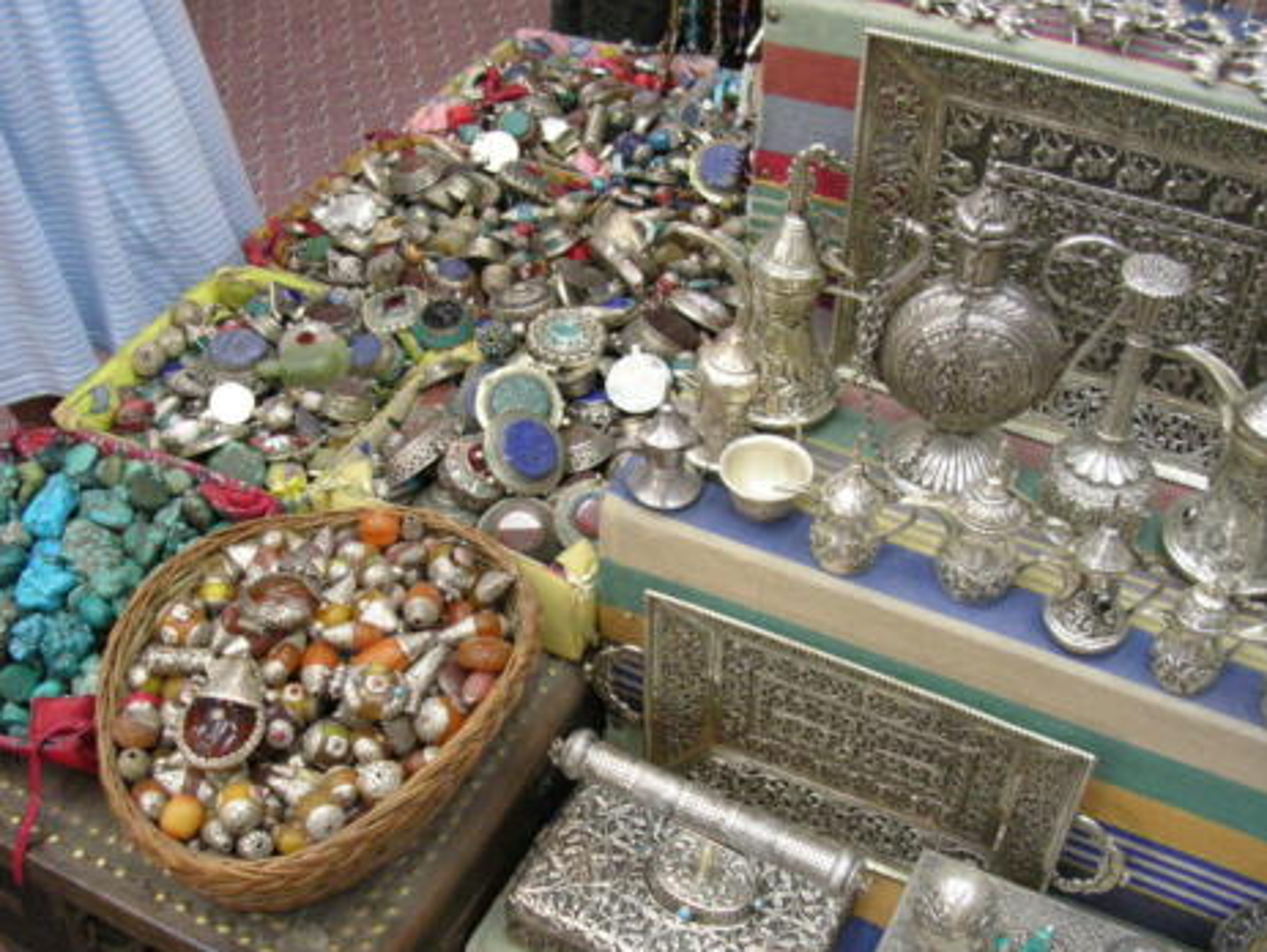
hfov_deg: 45.7
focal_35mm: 41
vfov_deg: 35.2
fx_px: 1502
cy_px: 488
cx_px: 618
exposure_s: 1/29.5
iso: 183
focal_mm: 5.8
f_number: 2.8
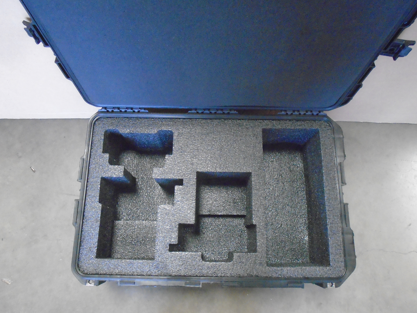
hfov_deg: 67.3
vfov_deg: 53.1
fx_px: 313
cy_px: 156
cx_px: 208
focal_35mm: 26
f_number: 3.2
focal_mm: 4.6
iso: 1000
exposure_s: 1/60
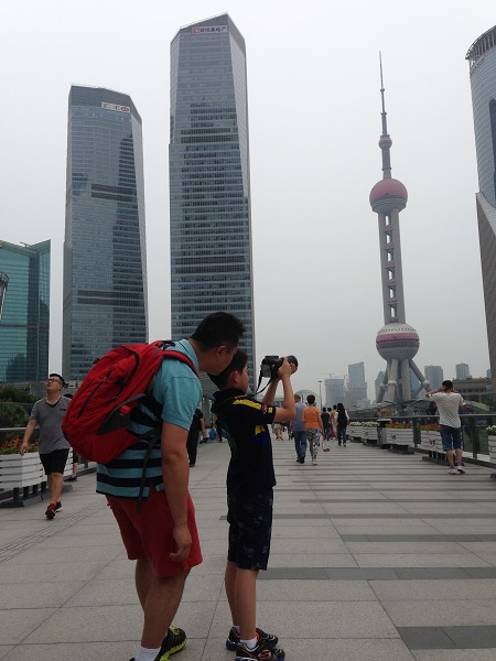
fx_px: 630
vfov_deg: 55.4
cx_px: 248
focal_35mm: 33
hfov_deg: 42.9
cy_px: 330
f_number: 2.4
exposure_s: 1/1022
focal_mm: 4.12
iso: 50
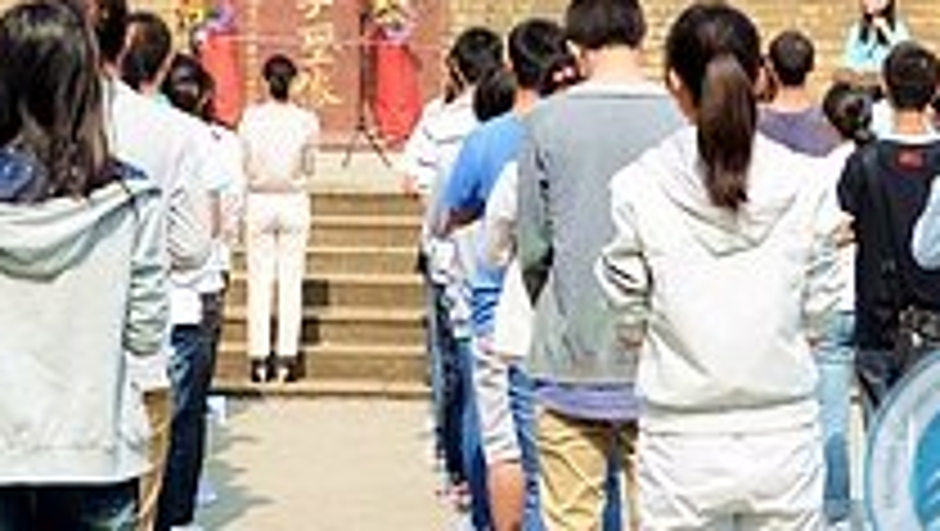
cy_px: -196
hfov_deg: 19.8
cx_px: 414
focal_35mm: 108
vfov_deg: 10.9
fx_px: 2694
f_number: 8
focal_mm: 24
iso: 100
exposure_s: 1/100
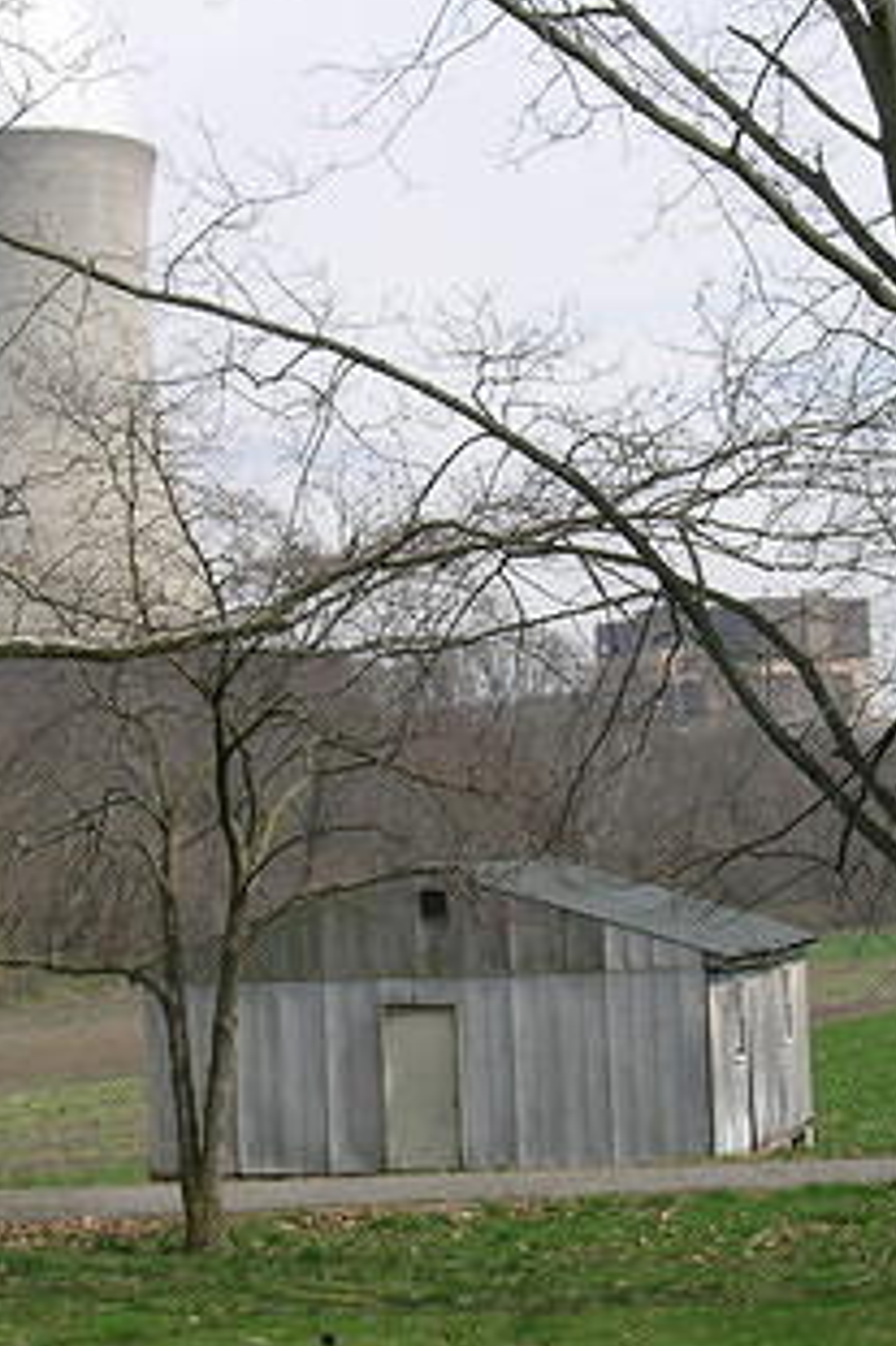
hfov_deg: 15.2
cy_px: 658
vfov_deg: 22.6
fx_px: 3363
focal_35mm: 90
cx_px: 446
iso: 50
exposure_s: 1/222
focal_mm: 8.7
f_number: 7.2
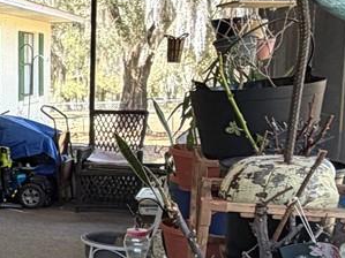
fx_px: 747
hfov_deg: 21.8
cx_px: -168
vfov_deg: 19.5
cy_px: 195
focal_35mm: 75
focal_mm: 2.22
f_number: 2.2
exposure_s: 1/121
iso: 100
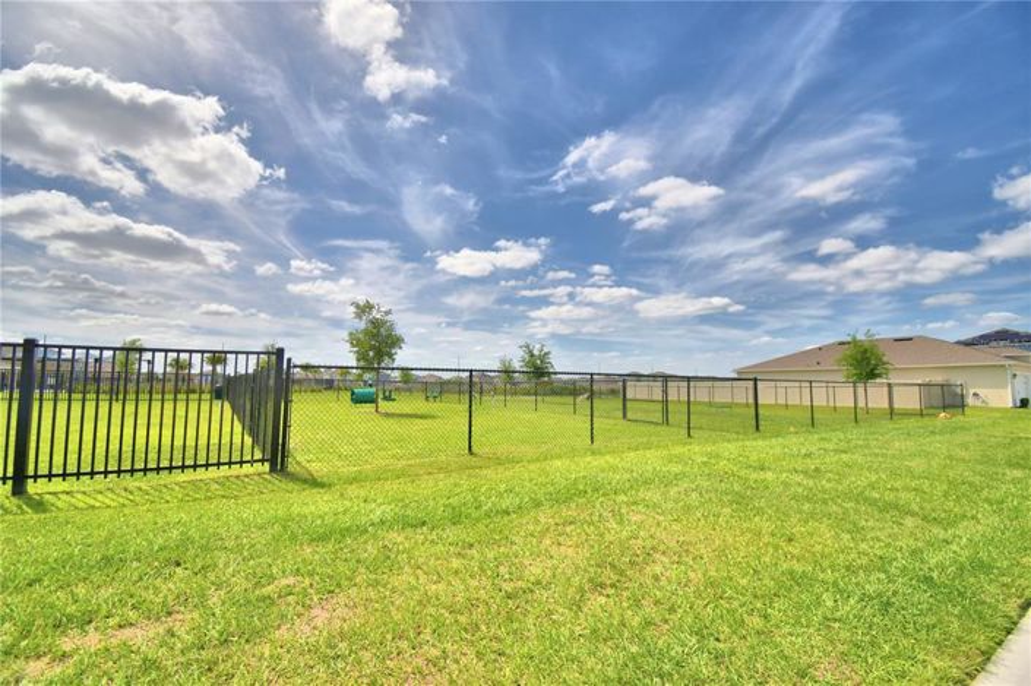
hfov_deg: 100.4
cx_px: 516
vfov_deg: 77.2
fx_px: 429
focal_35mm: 15
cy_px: 343
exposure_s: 1/2000
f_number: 4.5
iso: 100
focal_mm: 10
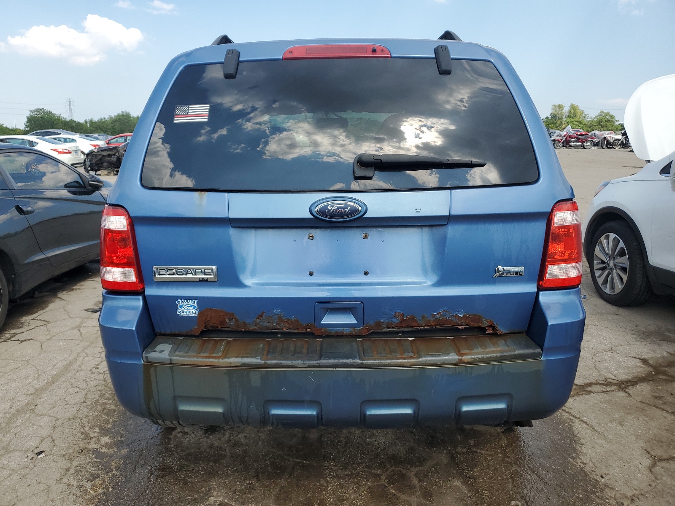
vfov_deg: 53.1
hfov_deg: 67.3
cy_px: 253
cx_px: 338
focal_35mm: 26
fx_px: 507
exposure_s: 1/1429
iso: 50
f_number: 1.5
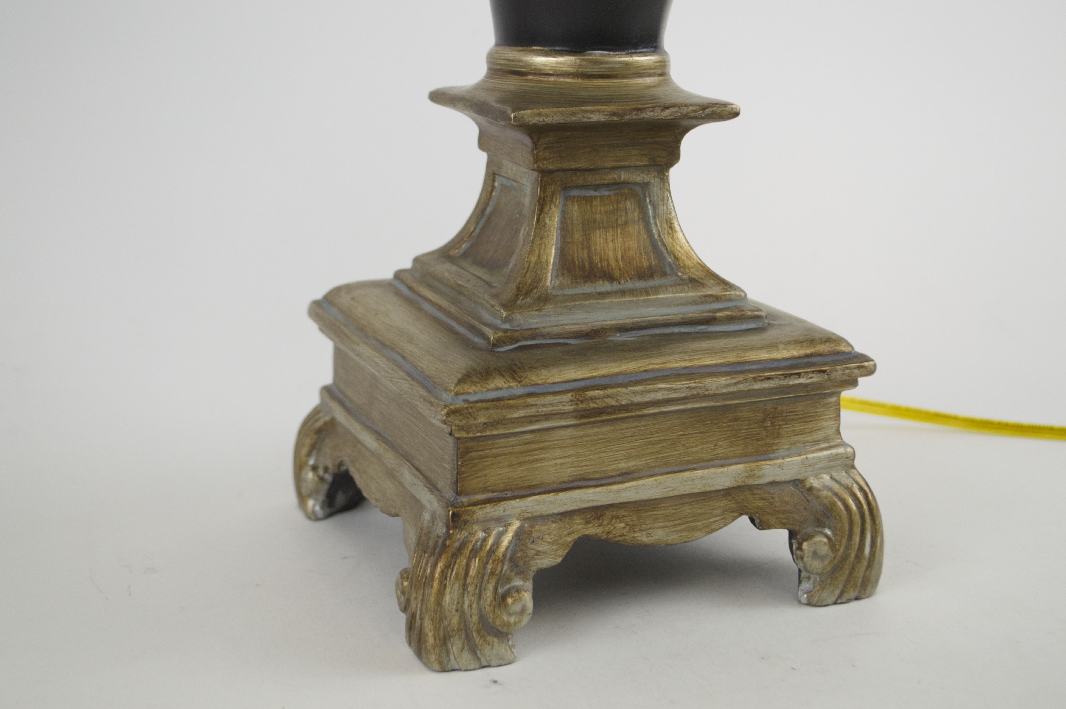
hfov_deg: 37.9
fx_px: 1553
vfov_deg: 25.7
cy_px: 354
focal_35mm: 52
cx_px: 533
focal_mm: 35
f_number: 5
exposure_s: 1/80
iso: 400
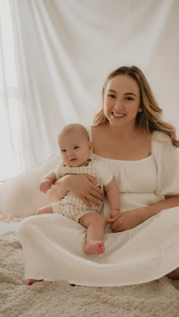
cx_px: 103
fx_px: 312
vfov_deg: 54.0
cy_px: 160
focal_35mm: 37
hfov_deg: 31.9
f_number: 3.2
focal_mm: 35
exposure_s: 1/640
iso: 400
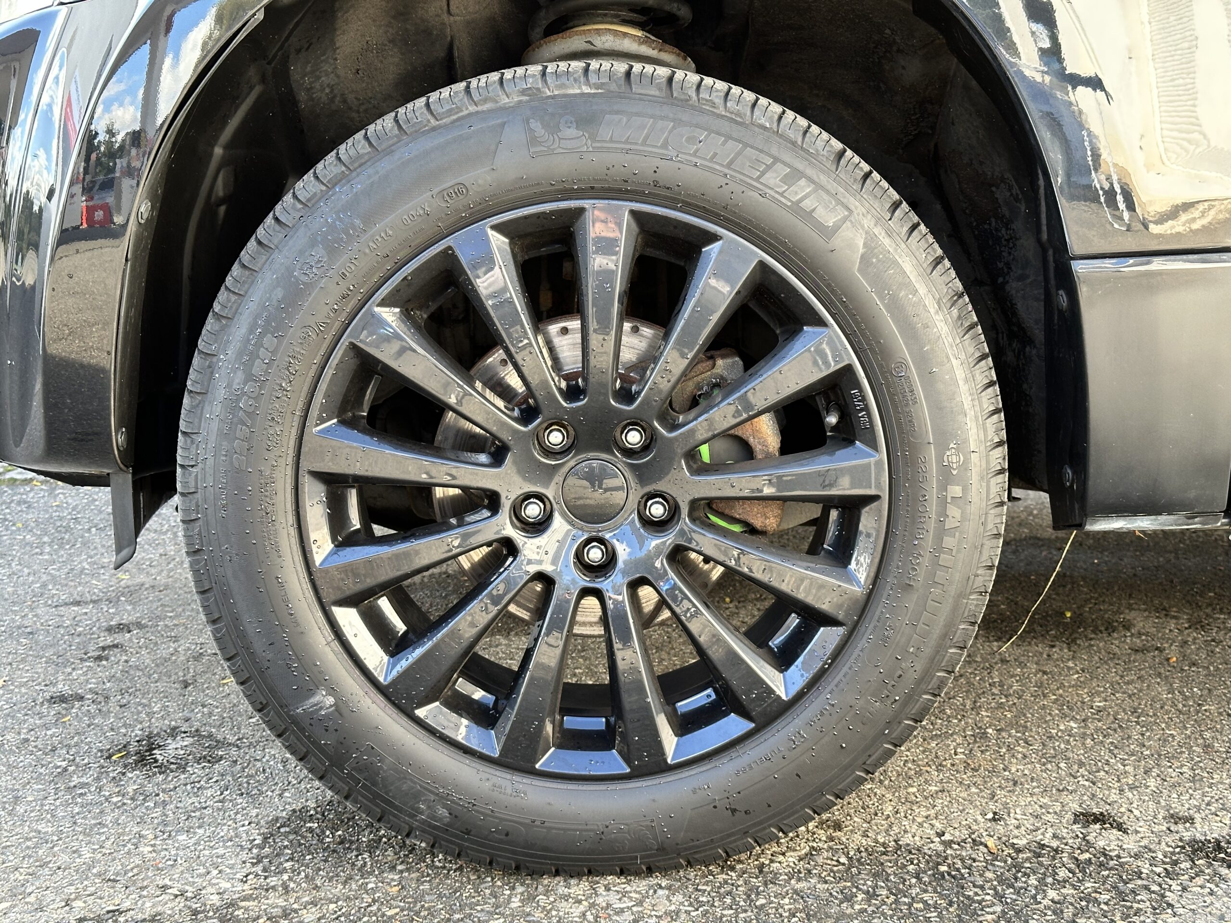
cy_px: 462
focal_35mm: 48
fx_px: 1707
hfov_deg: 39.7
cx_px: 616
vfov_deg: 30.3
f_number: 1.78
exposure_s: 1/126
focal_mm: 6.86
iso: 80
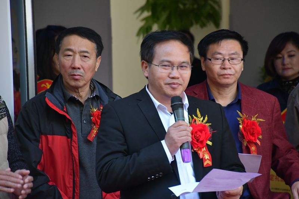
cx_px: 150
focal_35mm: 210
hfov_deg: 9.8
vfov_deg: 6.5
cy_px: 100
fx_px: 1744
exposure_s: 1/250
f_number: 6
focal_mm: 140
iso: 3200
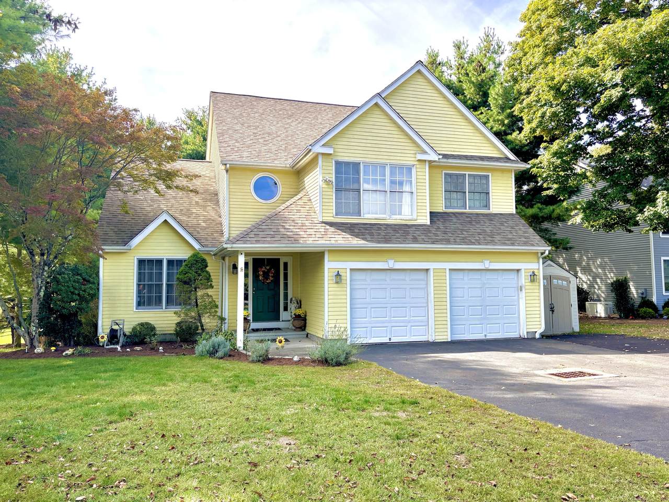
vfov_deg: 53.1
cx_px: 334
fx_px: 502
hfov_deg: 67.3
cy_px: 251
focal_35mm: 26
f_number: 1.6
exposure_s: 1/844
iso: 50
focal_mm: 5.96
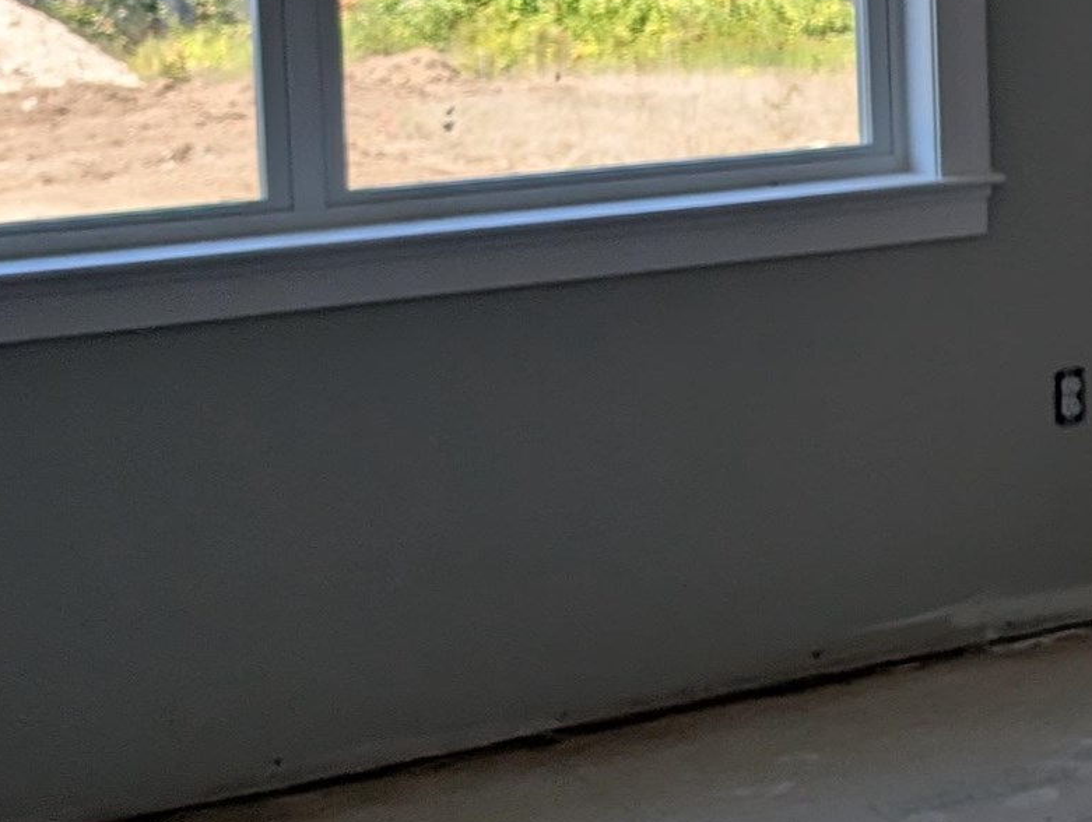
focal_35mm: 94
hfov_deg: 17.3
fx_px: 2969
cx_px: 1931
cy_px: 1
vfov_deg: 15.5
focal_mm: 6.9
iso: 21
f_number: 1.68
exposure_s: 1/251
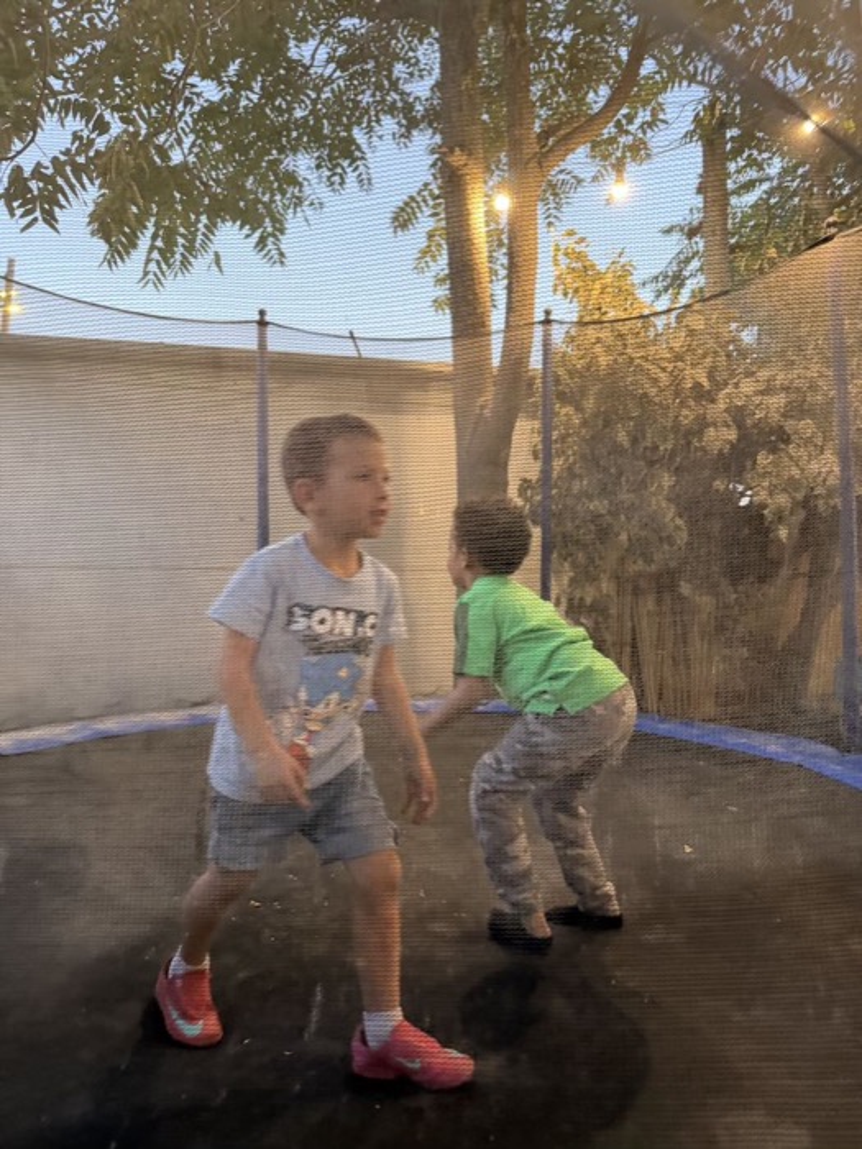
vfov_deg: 71.6
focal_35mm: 24
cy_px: 574
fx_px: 797
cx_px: 431
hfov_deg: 56.8
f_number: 1.78
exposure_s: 1/50
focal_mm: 6.76
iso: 400
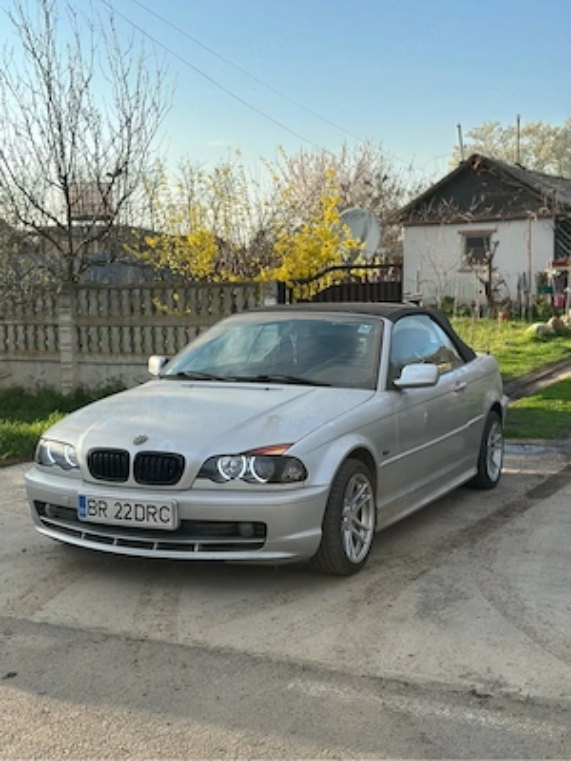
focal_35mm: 48
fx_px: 1056
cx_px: 286
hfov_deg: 30.3
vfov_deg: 39.7
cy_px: 380
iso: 100
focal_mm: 6.86
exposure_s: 1/3155
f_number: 1.78
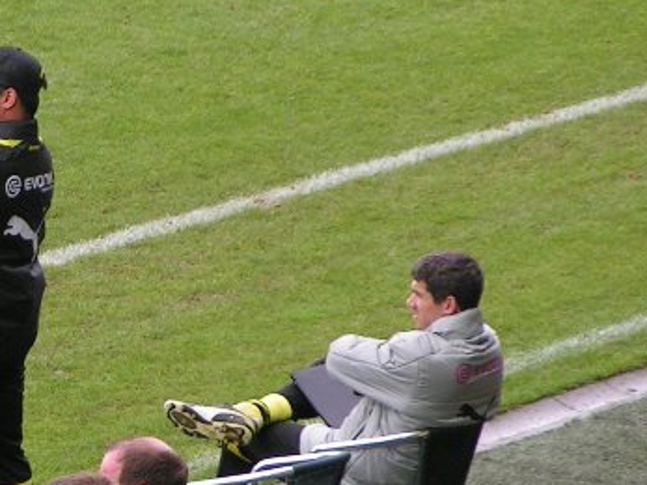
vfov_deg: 2.9
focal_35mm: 521
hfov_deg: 3.8
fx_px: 9735
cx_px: -60
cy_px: 272
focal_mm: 34.5
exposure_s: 1/200
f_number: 3.5
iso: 80
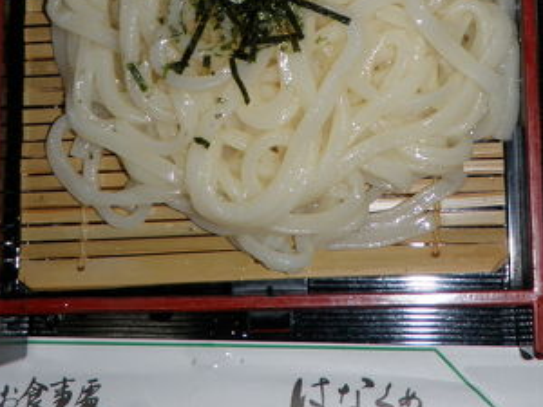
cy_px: 70
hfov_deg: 24.8
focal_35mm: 78
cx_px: 386
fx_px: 1224
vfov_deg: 18.7
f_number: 6.3
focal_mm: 6.53
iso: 100
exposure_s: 1/40
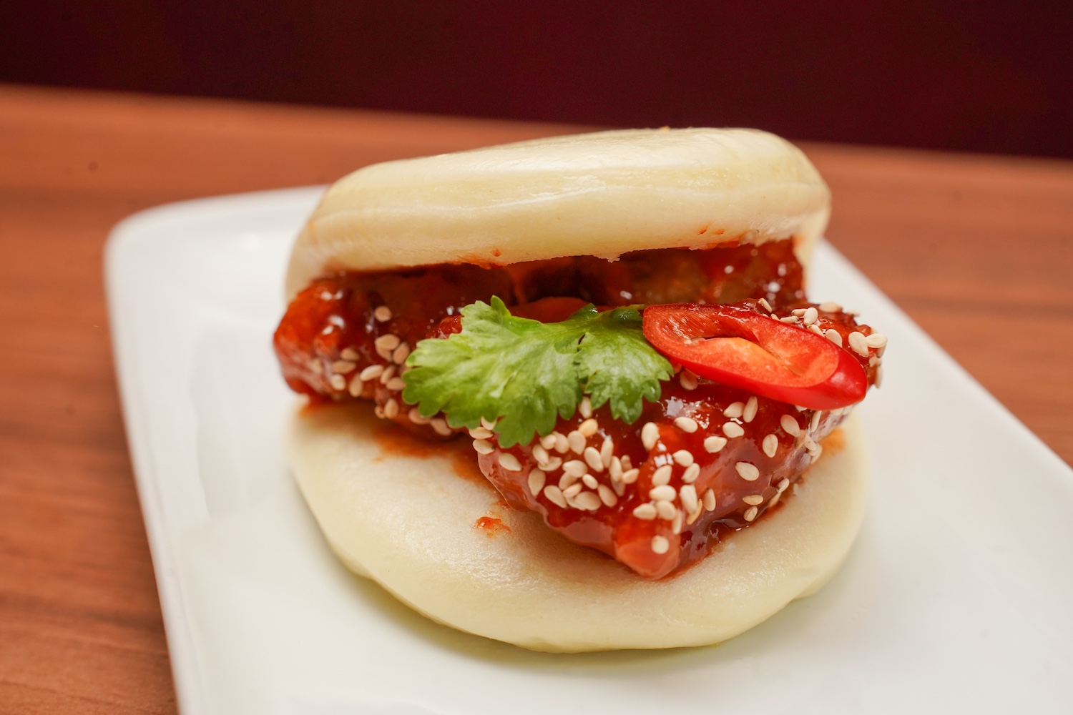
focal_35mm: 75
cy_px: 358
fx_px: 2235
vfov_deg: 18.2
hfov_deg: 27.0
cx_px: 536
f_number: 9
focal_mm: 75
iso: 1000
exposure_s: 1/500
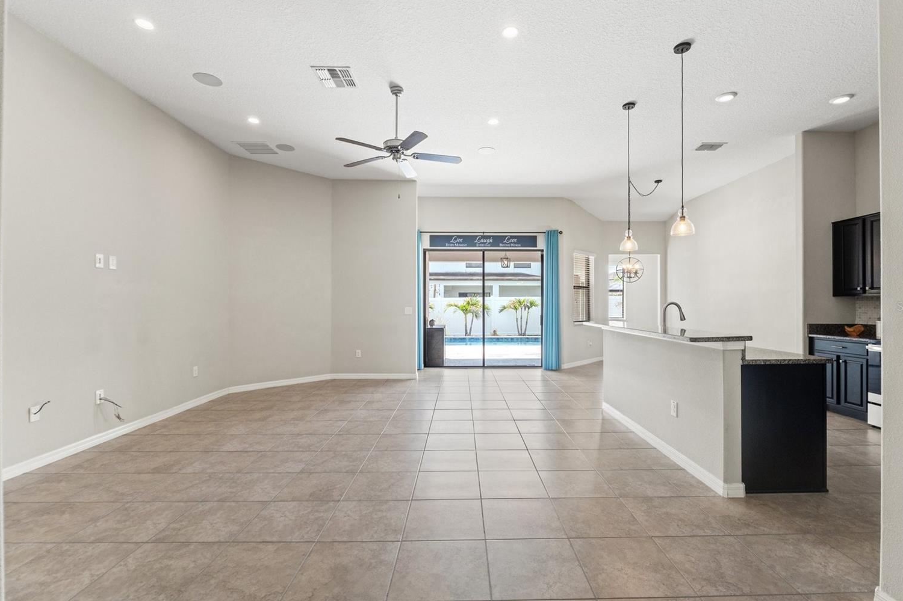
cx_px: 469
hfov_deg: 96.7
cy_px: 306
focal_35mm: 16
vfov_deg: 73.7
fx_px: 401
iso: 400
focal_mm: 10
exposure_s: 1/15
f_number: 7.1
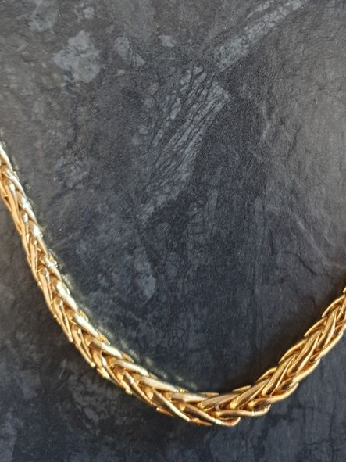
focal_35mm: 44
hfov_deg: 32.7
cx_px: 216
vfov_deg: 41.6
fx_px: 587
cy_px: 113
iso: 250
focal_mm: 4.3
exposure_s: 1/10
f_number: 1.5
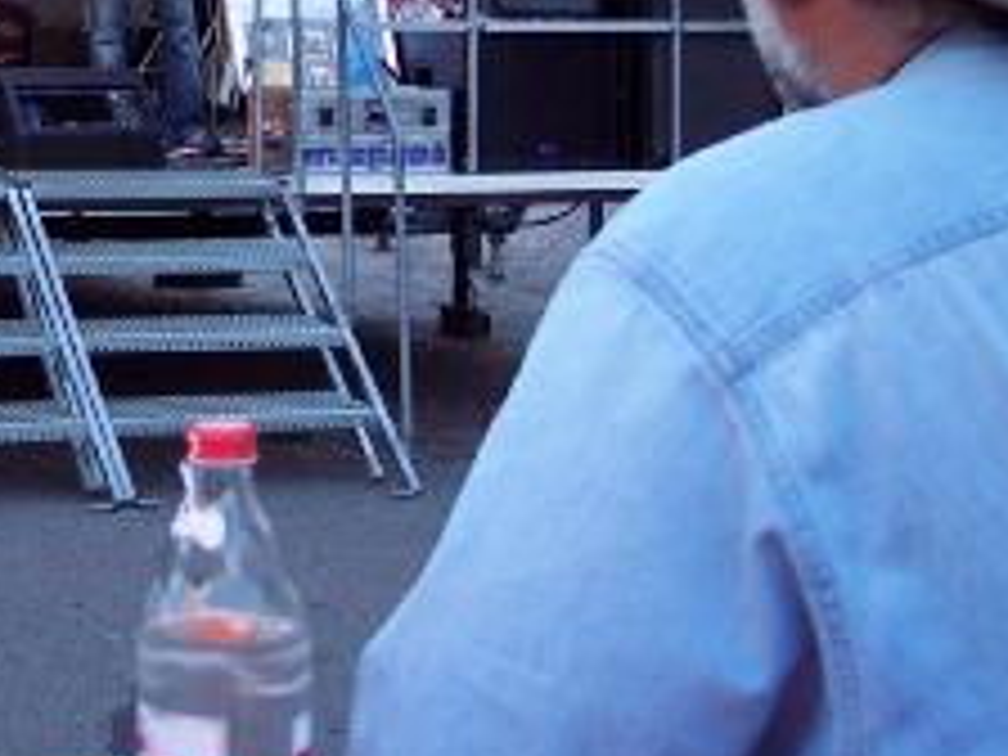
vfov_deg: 16.6
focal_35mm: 87
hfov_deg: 21.5
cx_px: -58
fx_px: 2533
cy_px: -29
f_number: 2.8
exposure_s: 1/60
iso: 100
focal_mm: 8
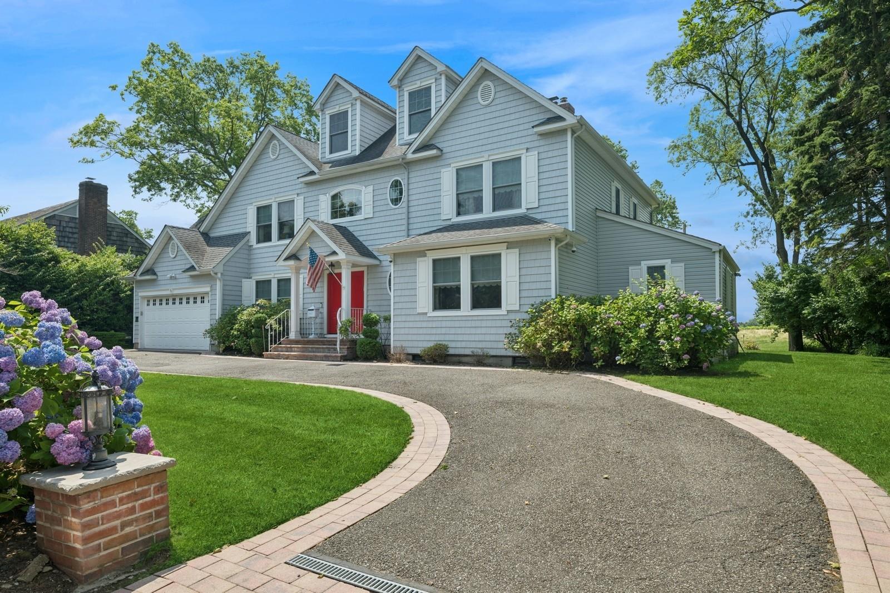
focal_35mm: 21
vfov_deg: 59.5
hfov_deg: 81.2
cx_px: 445
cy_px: 296
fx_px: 519
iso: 100
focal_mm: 21
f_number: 11
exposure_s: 1/125
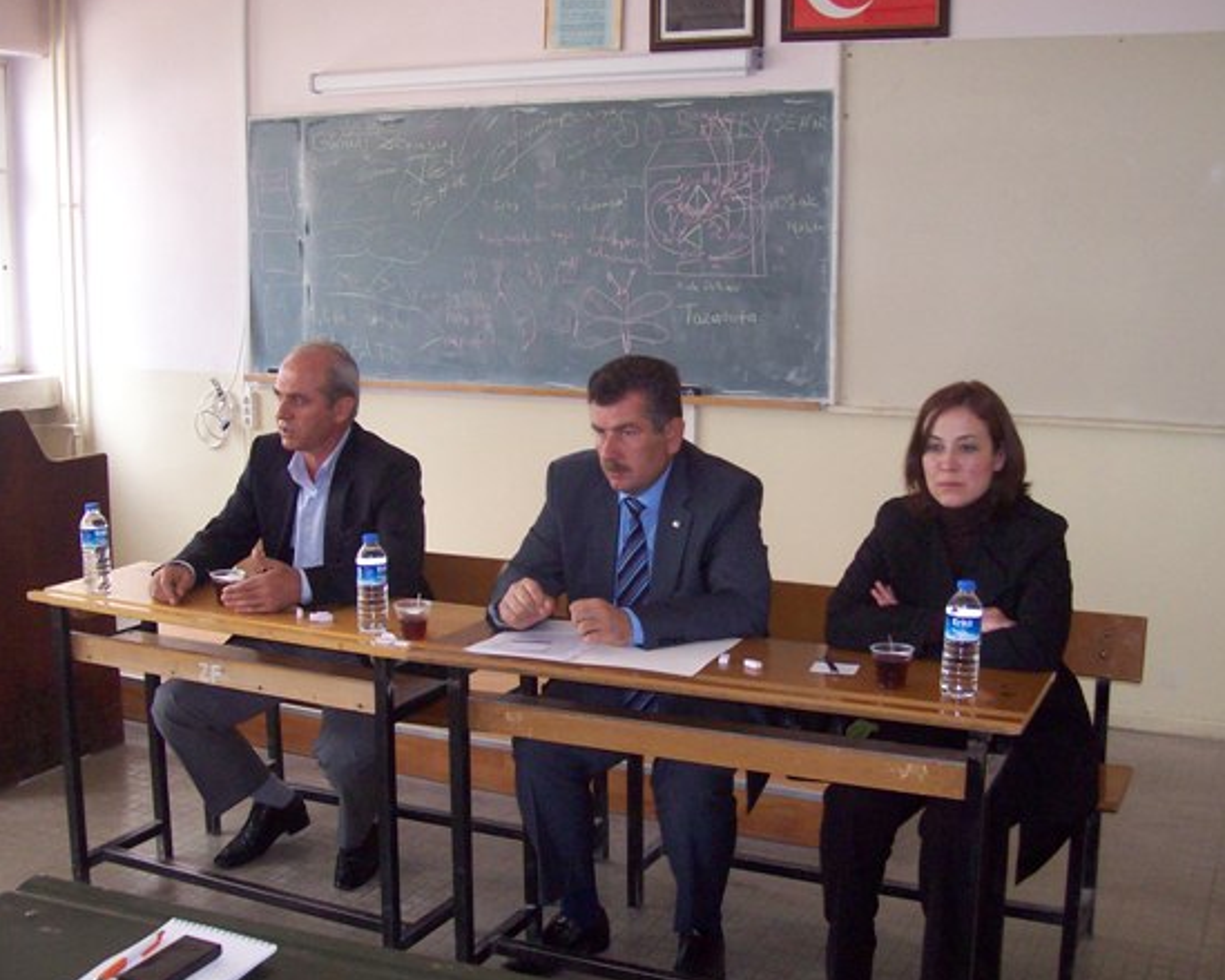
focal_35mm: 41
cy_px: 489
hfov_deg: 44.8
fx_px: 1486
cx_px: 640
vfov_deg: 36.5
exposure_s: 1/64
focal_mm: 6
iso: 140
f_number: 2.7
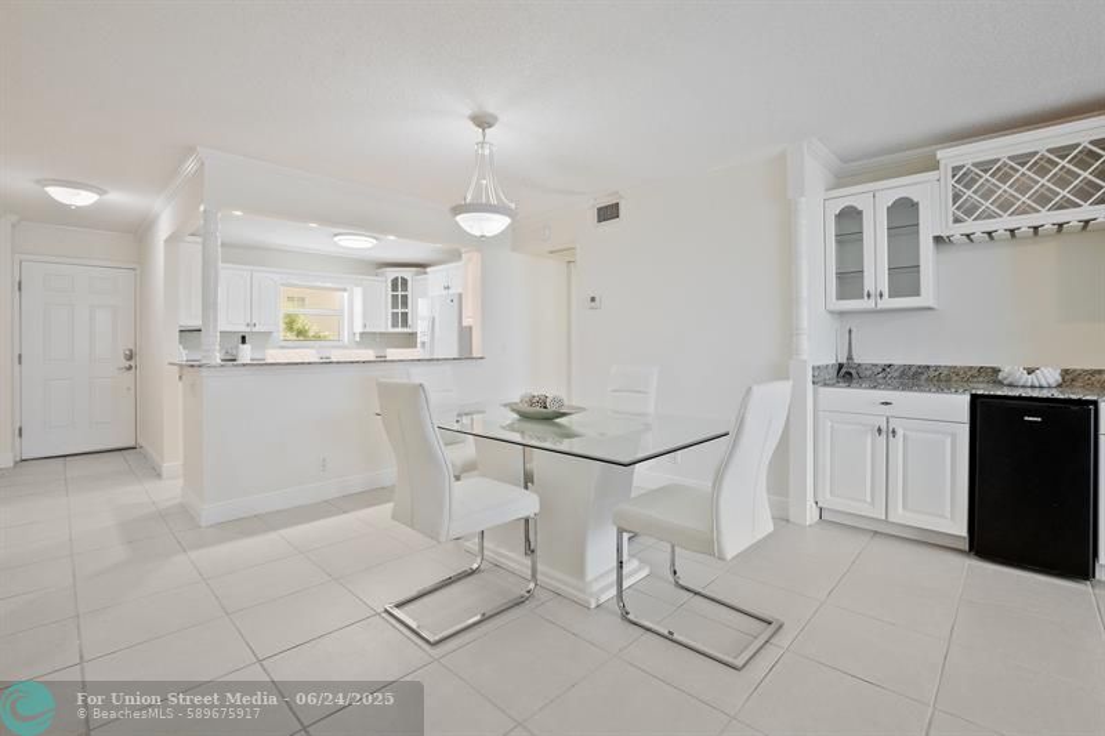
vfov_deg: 77.3
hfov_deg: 100.4
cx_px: 552
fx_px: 460
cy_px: 368
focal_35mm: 15
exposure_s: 1/15
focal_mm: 10
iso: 900
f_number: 8
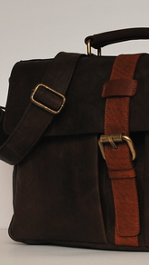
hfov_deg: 8.6
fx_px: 984
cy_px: 136
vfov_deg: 15.3
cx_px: 136
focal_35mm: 140
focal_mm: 52
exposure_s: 1/100
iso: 400
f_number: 5.6
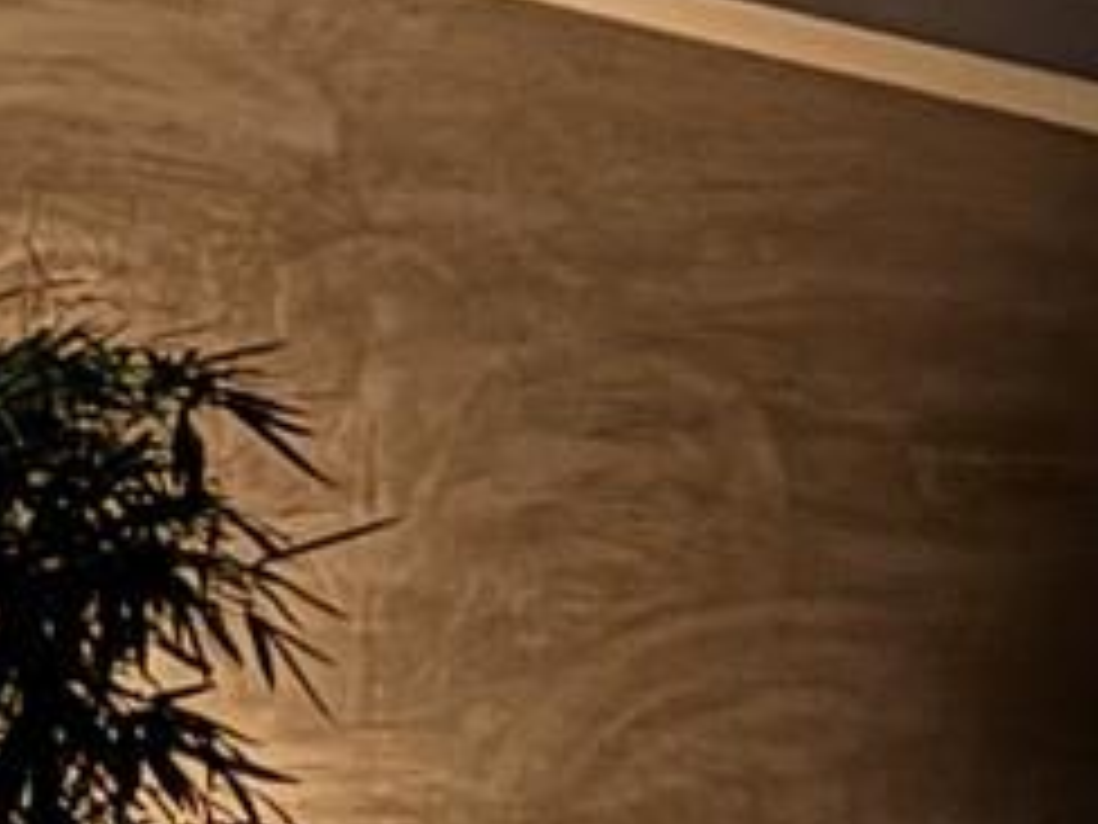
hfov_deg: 5.8
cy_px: 518
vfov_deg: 4.7
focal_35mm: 315
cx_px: -2426
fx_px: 9992
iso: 640
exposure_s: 1/5
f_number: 1.78
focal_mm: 6.76
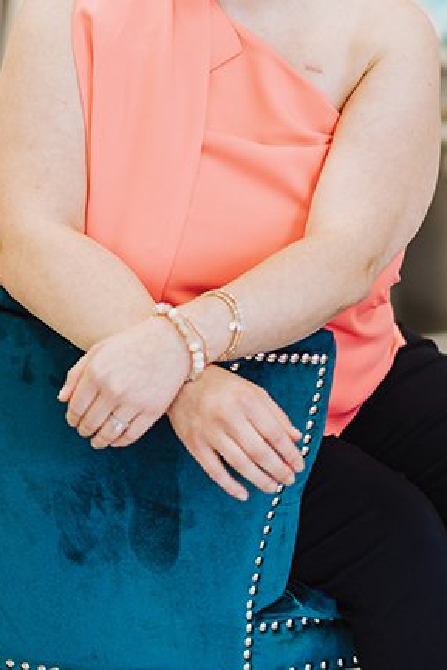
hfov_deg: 7.0
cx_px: 274
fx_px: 3666
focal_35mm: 197
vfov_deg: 10.4
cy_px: 357
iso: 160
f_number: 1.4
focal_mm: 85
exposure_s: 1/400
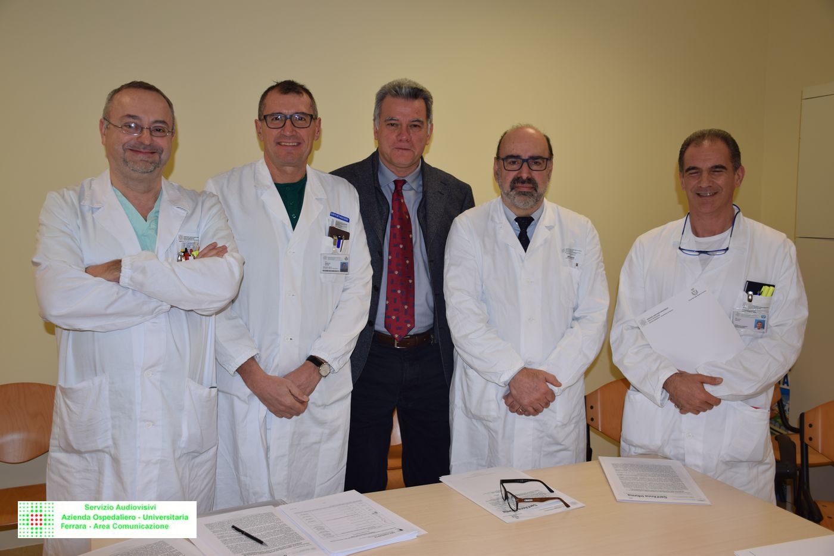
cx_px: 417
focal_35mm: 34
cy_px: 278
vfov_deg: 38.4
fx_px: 799
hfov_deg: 55.1
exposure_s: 1/60
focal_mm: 23
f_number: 3.8
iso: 100
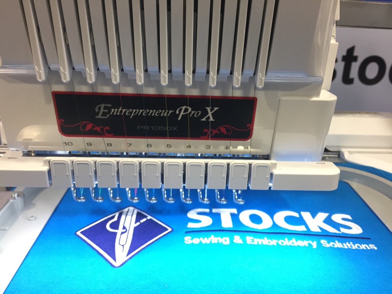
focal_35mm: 29
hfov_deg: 61.7
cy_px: 147
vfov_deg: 48.2
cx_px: 196
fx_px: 328
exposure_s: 1/33
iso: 64
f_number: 2.2
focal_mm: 4.15
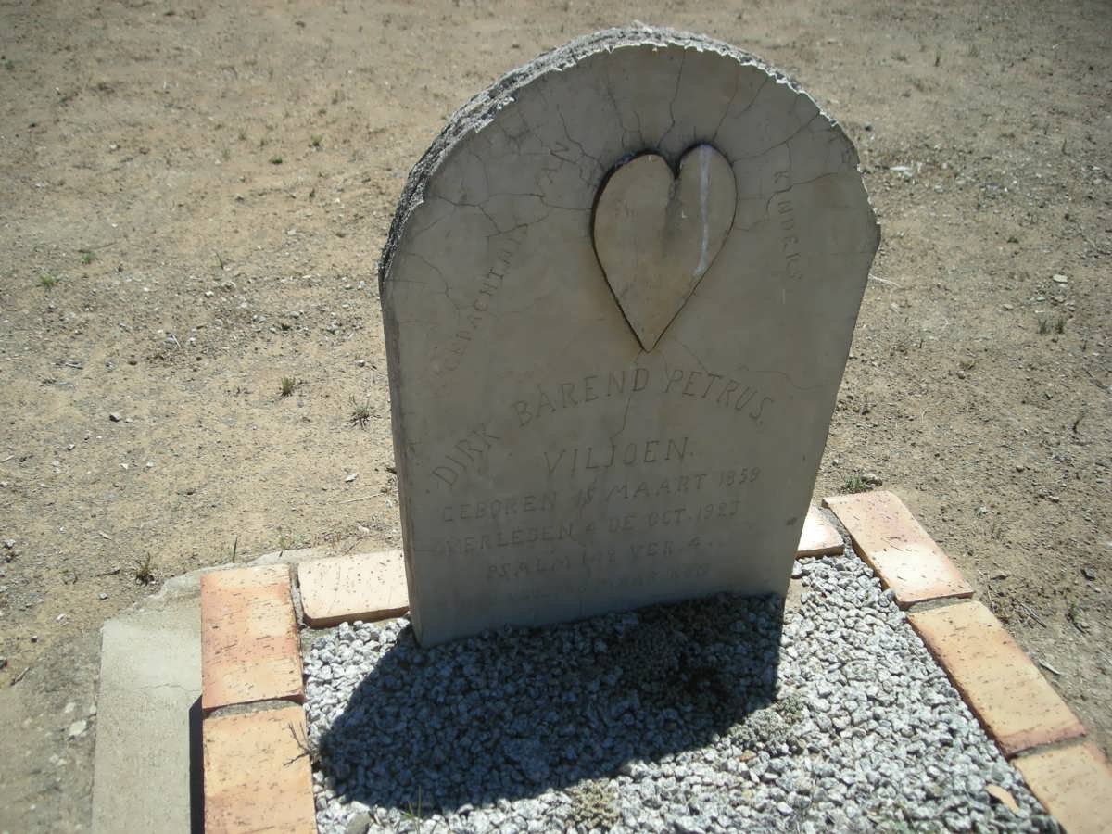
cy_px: 417
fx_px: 1124
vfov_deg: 40.7
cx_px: 556
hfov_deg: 52.6
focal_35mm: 35
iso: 50
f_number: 5.7
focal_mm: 5.7
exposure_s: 1/225
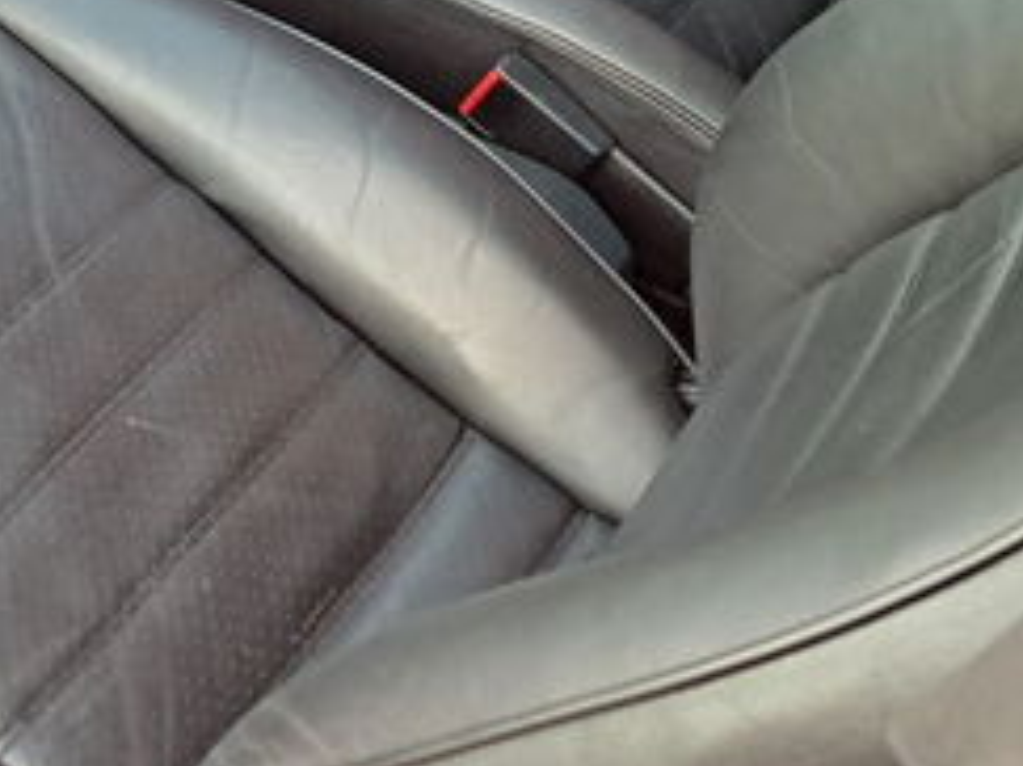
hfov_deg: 24.6
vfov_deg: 17.9
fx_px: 2245
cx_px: 17
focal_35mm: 76
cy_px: -265
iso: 200
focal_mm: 5.23
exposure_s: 1/50
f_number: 1.8
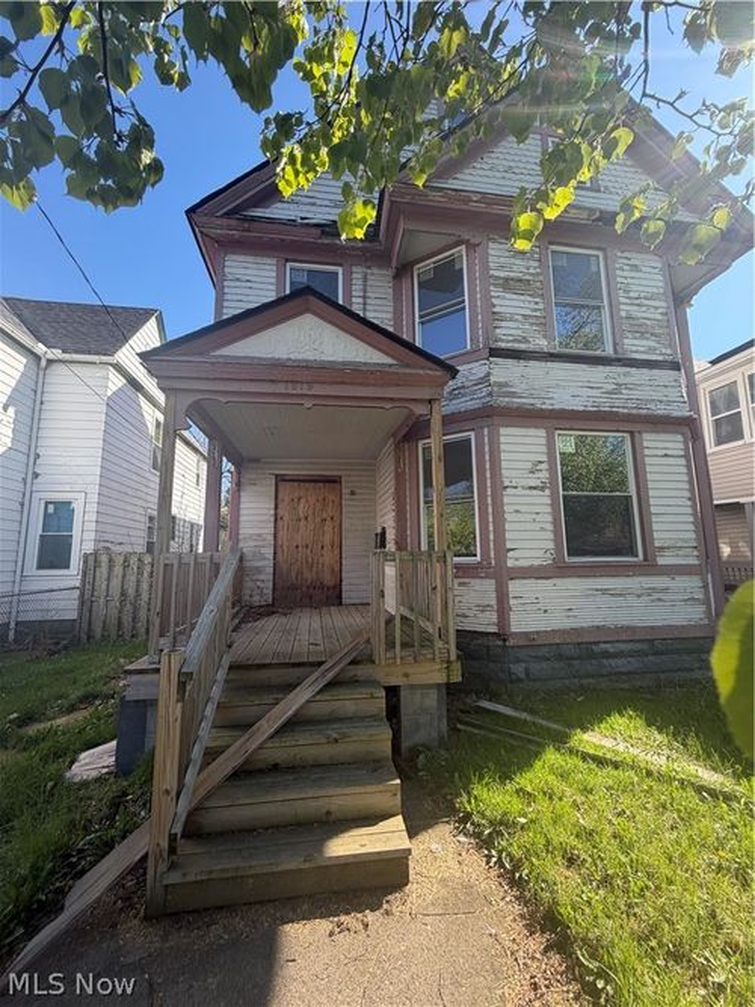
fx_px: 407
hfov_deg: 85.7
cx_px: 378
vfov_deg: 102.1
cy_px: 504
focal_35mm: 14
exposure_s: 1/486
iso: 64
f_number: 2.2
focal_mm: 2.22
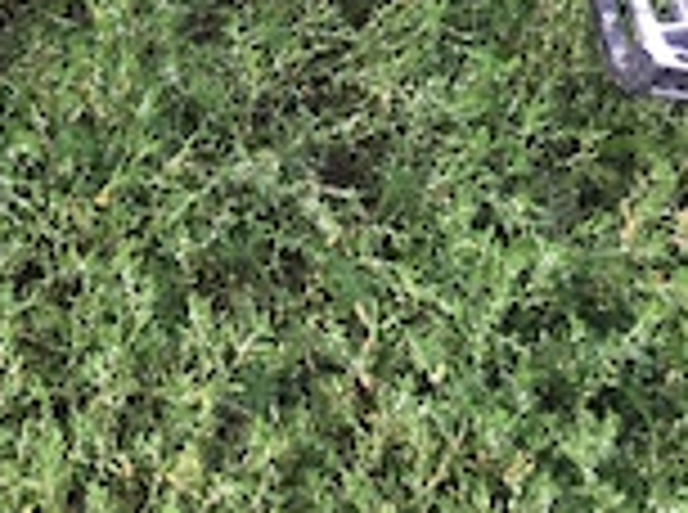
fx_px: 3014
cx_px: -103
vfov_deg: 8.8
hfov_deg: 12.7
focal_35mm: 152
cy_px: -742
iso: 25
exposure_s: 1/103
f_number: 2.2
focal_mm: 4.15
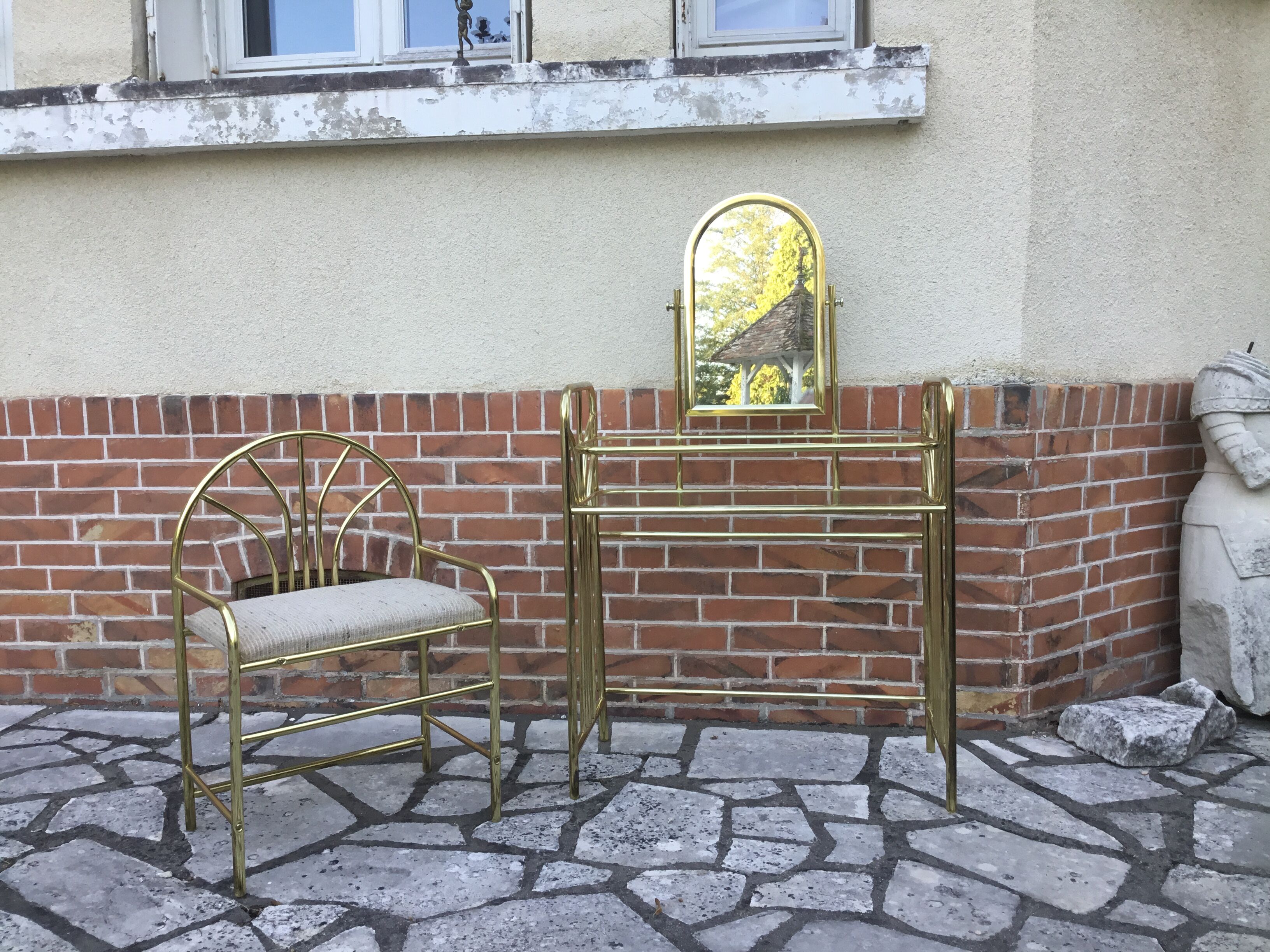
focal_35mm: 31
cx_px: 635
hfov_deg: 58.4
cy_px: 476
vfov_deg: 45.4
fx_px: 1137
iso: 32
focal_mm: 3.3
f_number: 2.4
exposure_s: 1/100
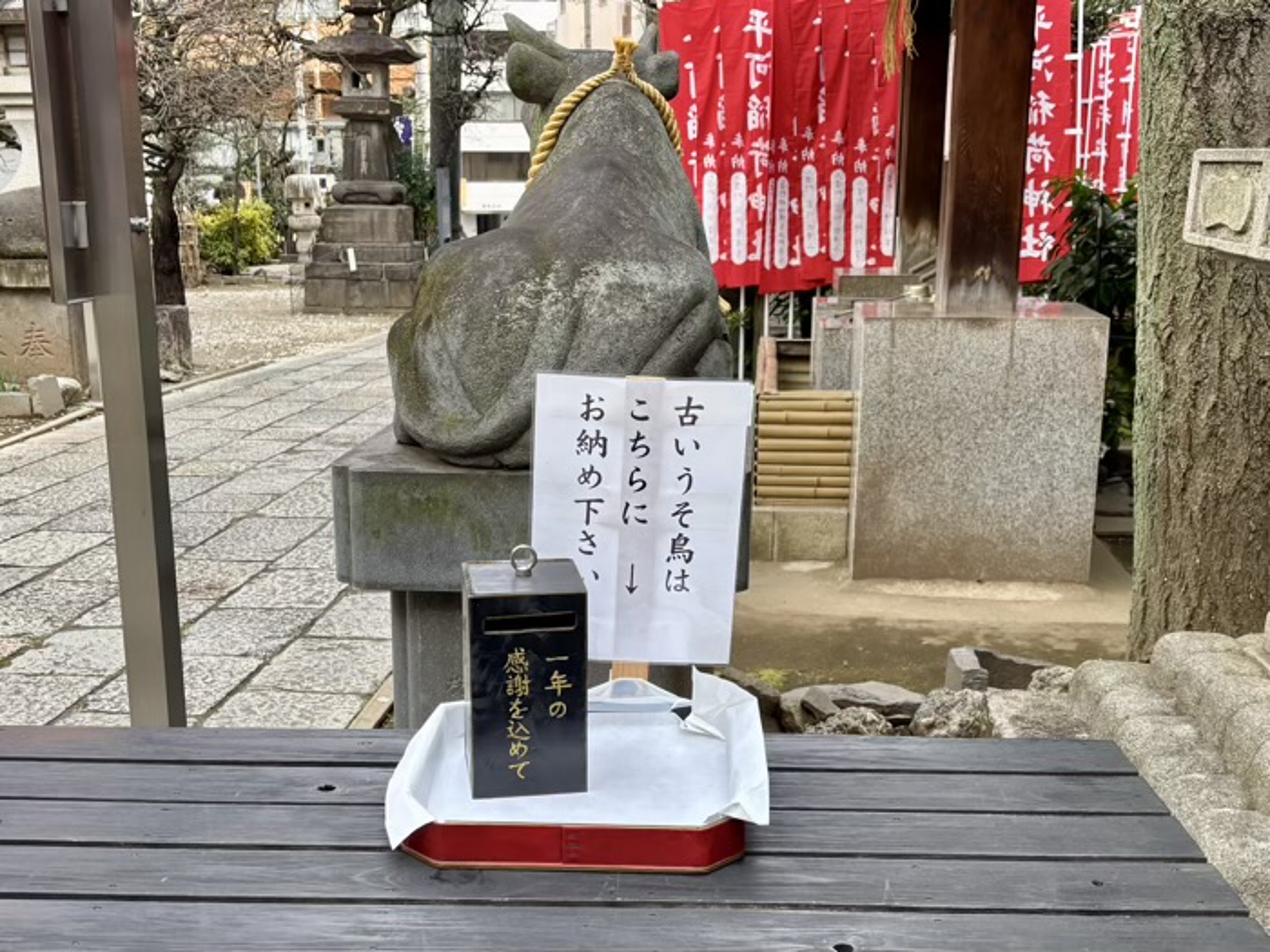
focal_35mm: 26
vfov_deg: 53.1
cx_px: 635
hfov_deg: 67.3
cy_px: 476
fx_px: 954
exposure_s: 1/400
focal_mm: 5.96
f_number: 1.6
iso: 50
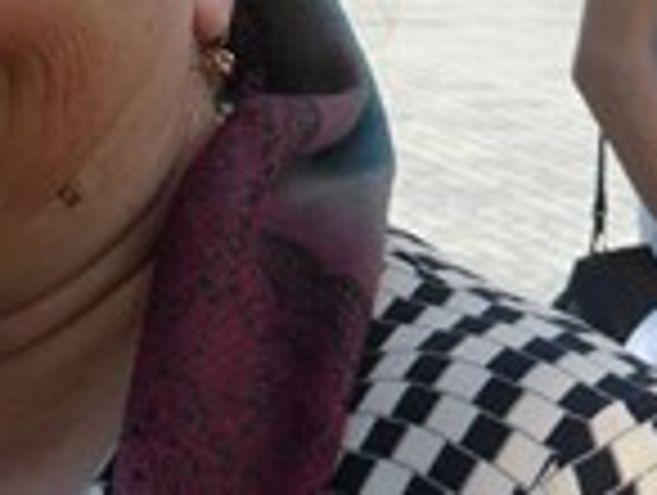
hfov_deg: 10.4
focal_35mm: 189
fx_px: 3593
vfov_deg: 7.8
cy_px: 18
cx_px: 9
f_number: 4.9
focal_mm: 11.7
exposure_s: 1/500
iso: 100
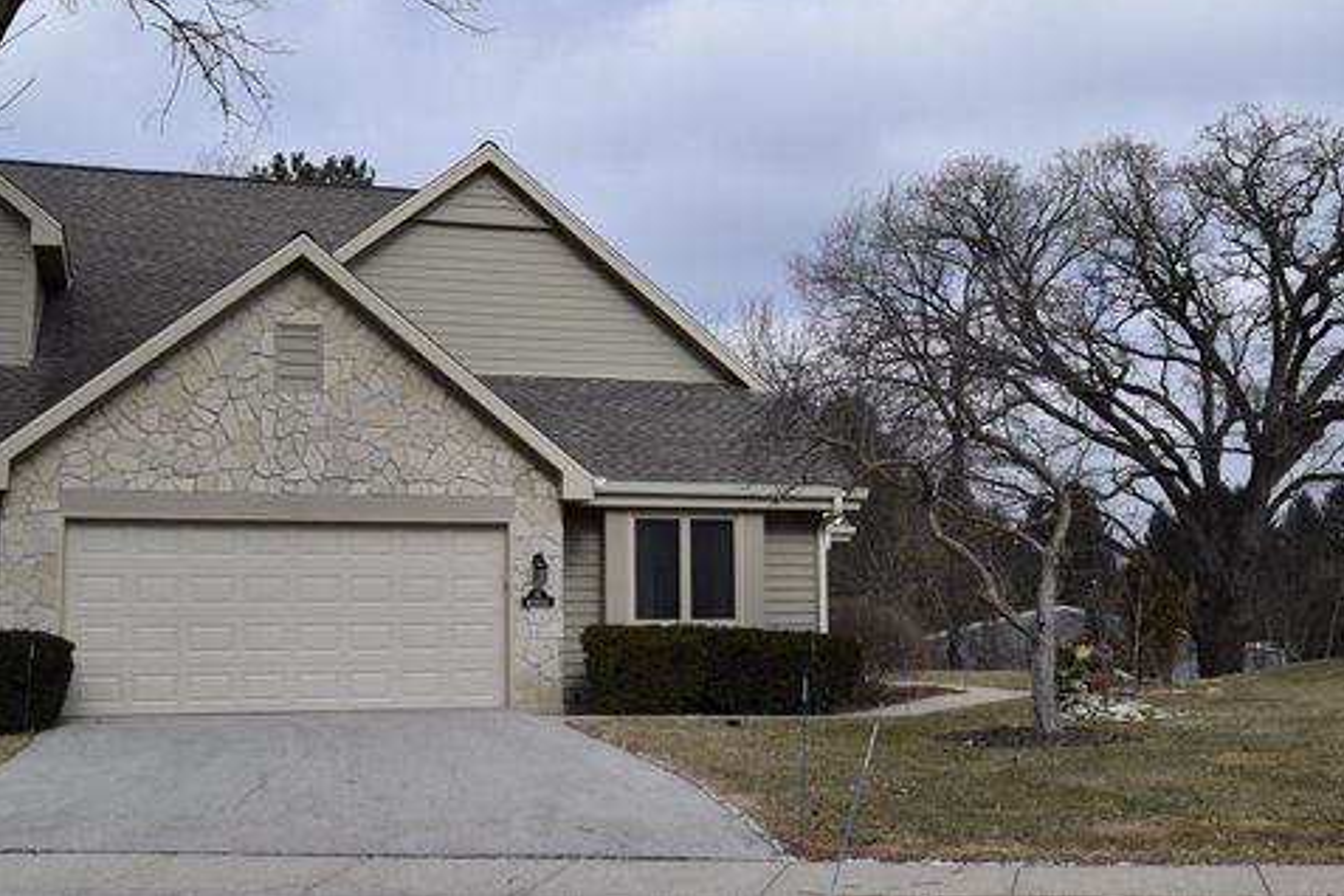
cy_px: 435
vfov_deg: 30.5
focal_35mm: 44
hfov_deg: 44.5
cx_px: 657
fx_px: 1643
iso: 200
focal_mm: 28
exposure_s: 1/400
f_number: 10
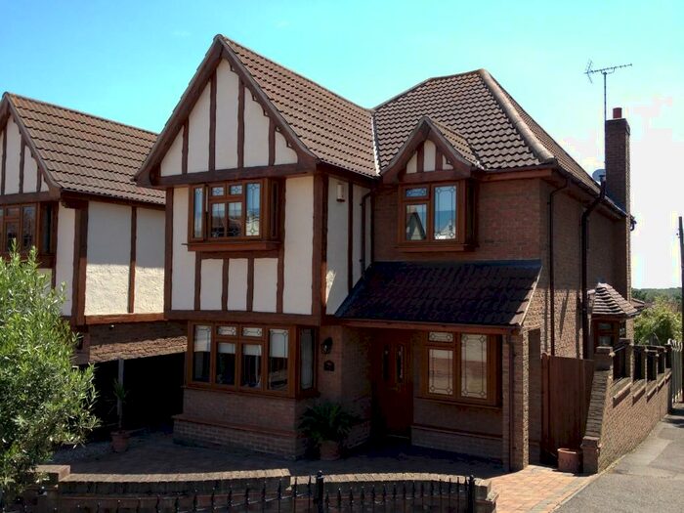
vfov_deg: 40.7
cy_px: 256
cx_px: 342
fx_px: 692
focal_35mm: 35
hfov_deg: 52.6
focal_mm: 4.28
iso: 64
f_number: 2.4
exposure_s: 1/708
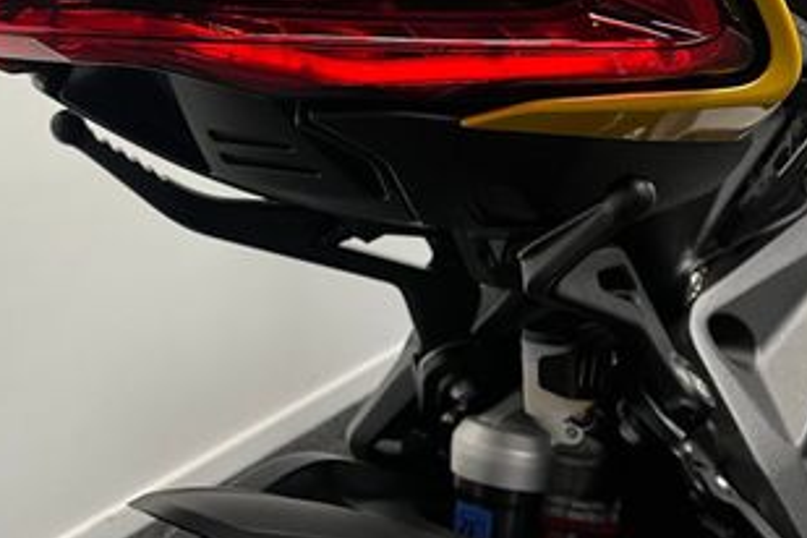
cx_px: 217
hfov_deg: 35.0
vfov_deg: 23.3
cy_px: 16
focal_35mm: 56
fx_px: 1255
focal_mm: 5.1
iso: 80
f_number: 1.6
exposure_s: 1/50
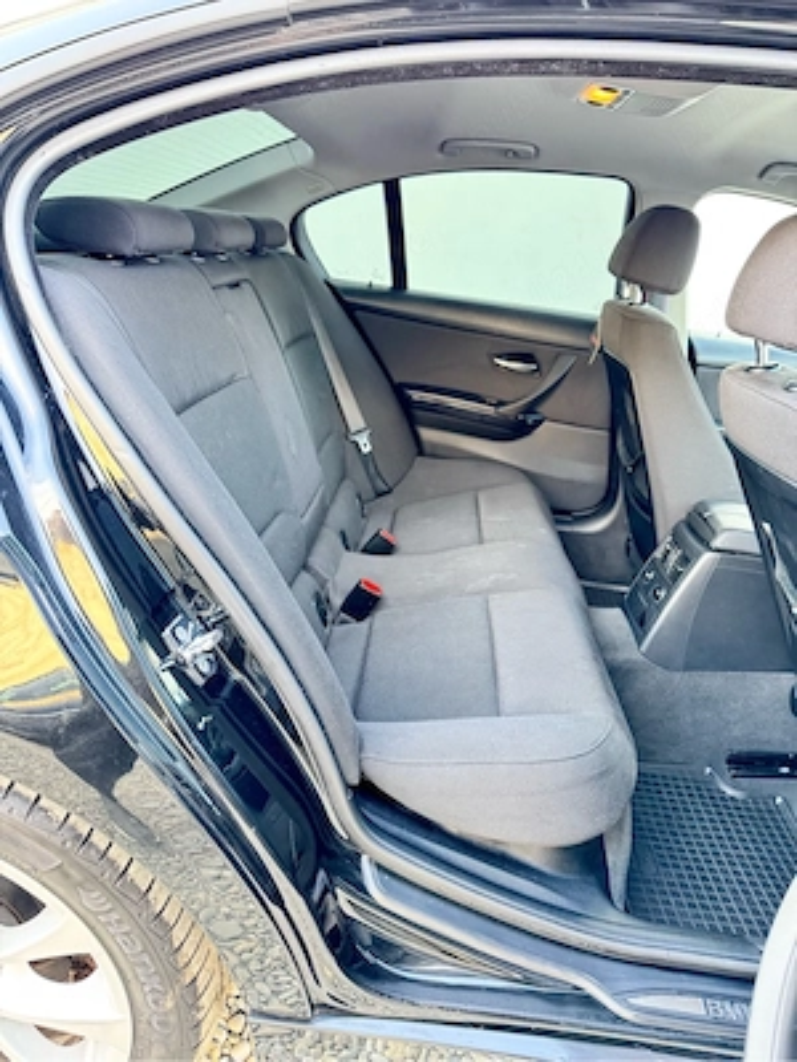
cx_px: 398
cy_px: 531
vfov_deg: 71.6
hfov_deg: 56.8
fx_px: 737
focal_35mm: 24
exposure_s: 1/60
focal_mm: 6.76
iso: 400
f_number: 1.78
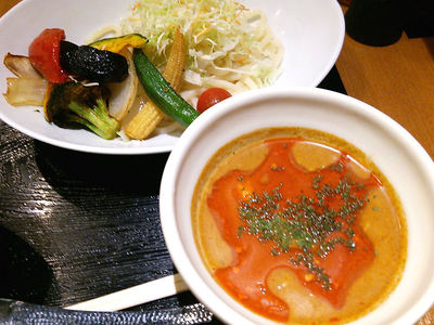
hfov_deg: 60.0
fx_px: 376
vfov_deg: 46.8
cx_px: 217
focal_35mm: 30
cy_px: 162
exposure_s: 1/36
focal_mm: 4.06
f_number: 1.94
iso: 160
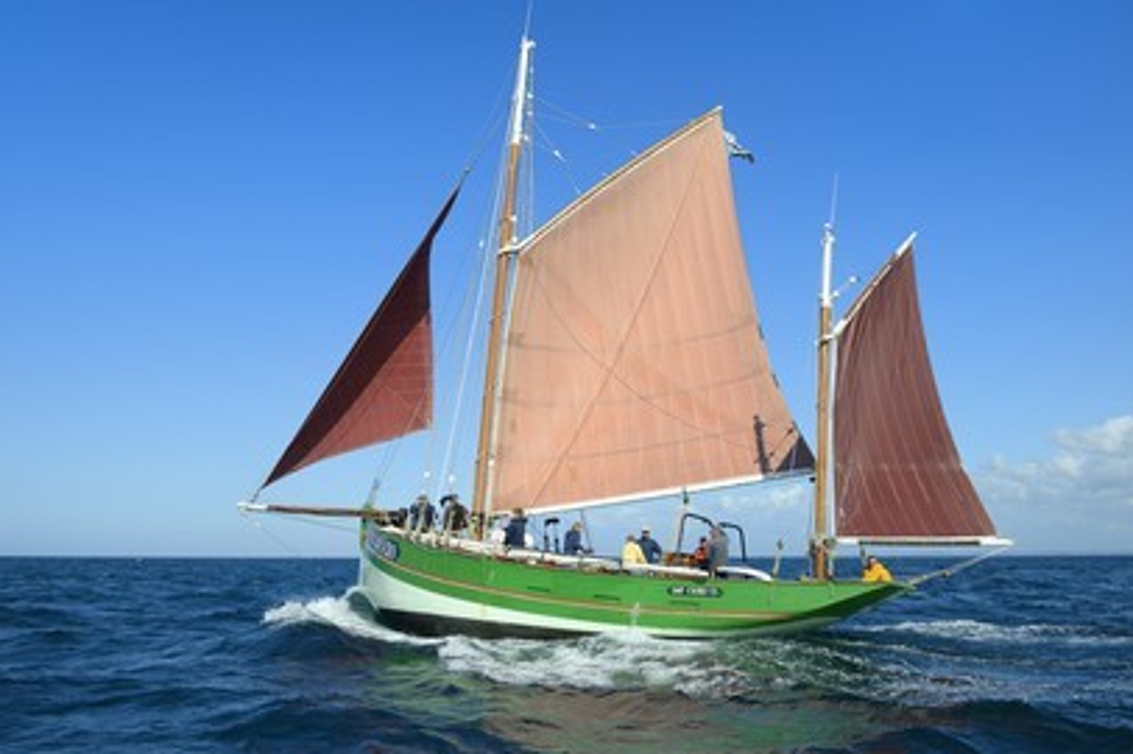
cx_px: 555
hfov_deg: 63.7
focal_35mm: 29
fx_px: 912
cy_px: 385
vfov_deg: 44.9
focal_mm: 28
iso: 800
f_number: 11
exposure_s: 1/1250
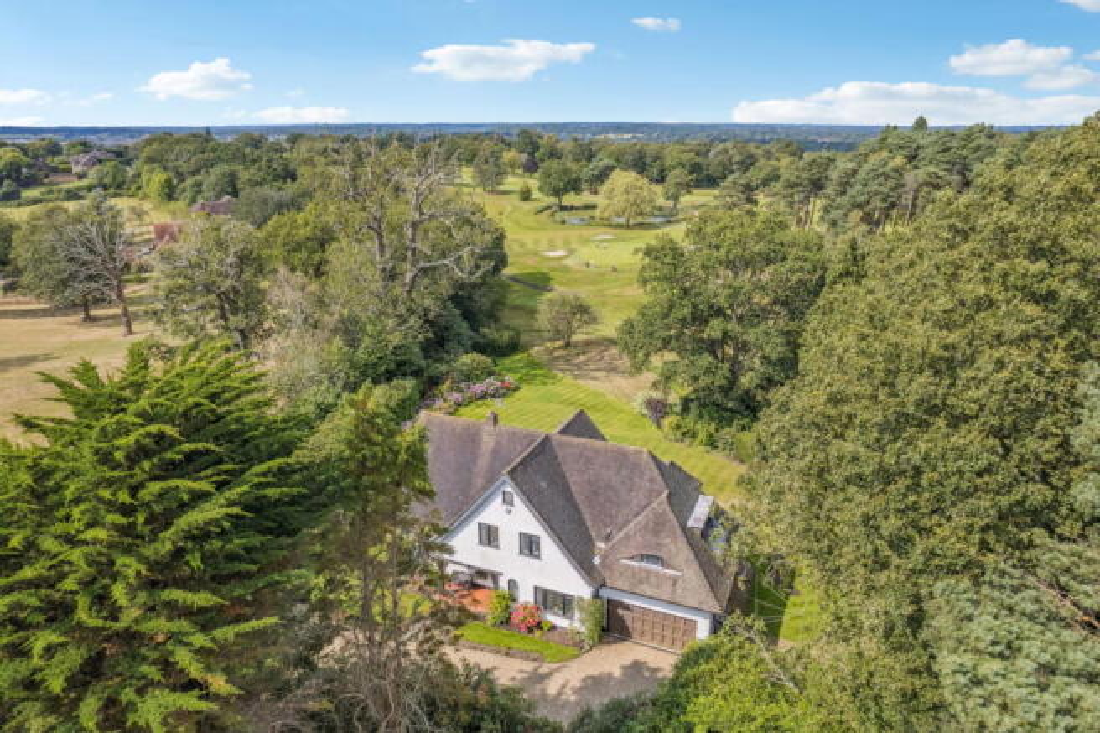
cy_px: 366
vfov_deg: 57.2
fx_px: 672
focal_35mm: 22
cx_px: 550
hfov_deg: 78.6
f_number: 2.8
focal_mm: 8.38
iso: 110
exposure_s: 1/2500
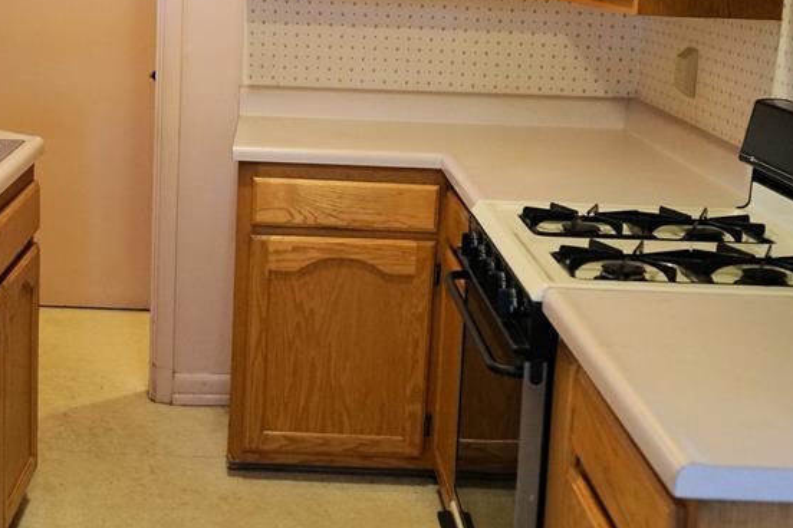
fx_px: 1388
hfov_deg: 31.6
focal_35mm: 63
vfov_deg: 21.5
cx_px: 261
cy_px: 192
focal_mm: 34
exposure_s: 1/160
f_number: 4
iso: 2500
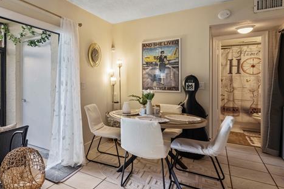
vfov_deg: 53.0
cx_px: 49
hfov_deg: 65.6
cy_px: 84
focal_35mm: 24
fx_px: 189
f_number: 9
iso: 400
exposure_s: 1/125
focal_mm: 14
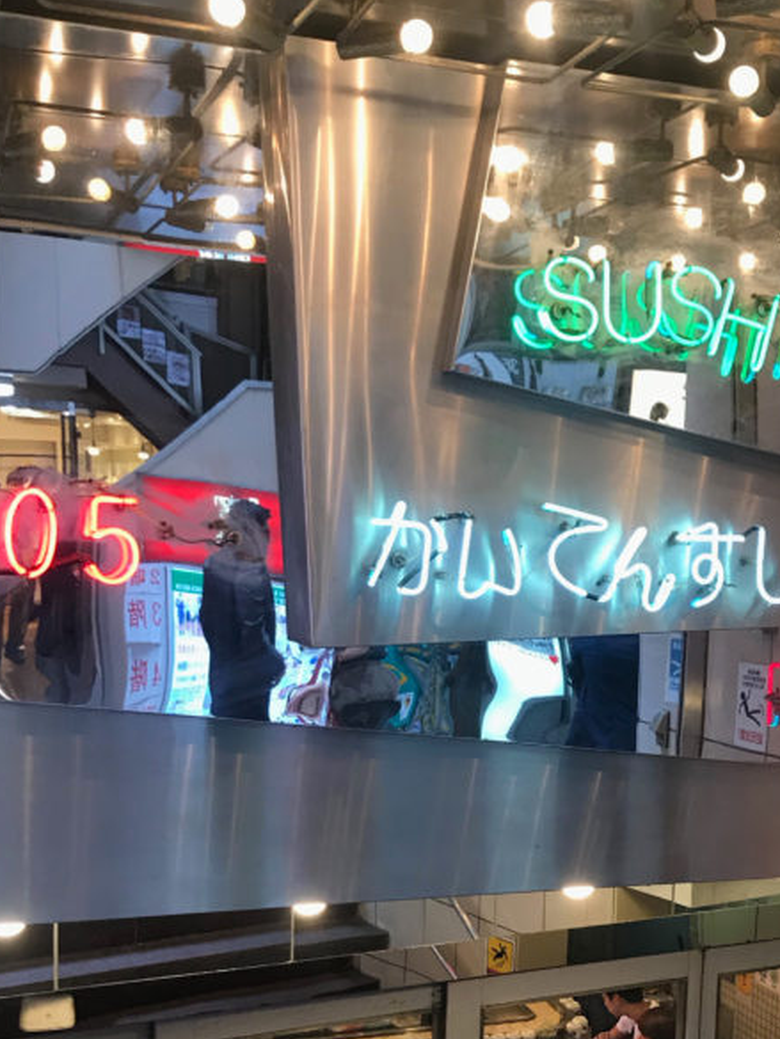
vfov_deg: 38.2
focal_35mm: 49
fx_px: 1472
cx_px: 474
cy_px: 744
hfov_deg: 29.6
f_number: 1.8
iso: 32
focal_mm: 3.99
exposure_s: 1/33
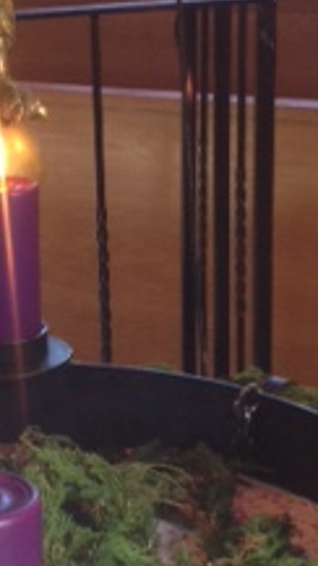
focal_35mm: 106
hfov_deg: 11.3
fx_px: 1590
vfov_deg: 20.2
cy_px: 321
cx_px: -23
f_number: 2.4
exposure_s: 1/20
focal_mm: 4.12
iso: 80
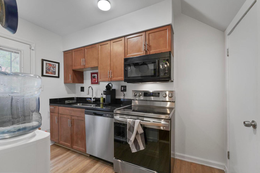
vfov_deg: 77.3
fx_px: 108
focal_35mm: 15
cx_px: 131
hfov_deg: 100.4
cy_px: 91
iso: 400
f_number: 8
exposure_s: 1/6
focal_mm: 14
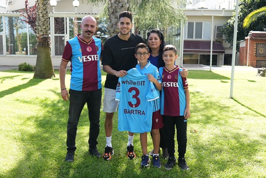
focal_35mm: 36
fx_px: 266
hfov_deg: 53.1
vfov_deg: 36.9
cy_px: 89
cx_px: 133
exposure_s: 1/400
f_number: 4.5
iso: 400
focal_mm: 24
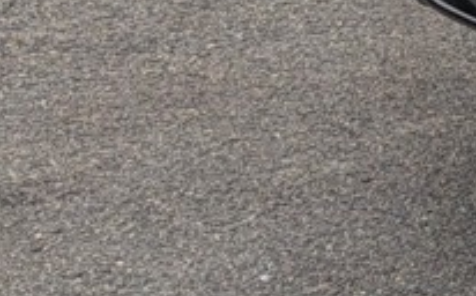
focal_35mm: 198
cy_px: -437
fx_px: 2564
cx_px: 1550
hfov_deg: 8.4
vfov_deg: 6.3
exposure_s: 1/1122
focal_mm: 6.76
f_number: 1.78
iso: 80
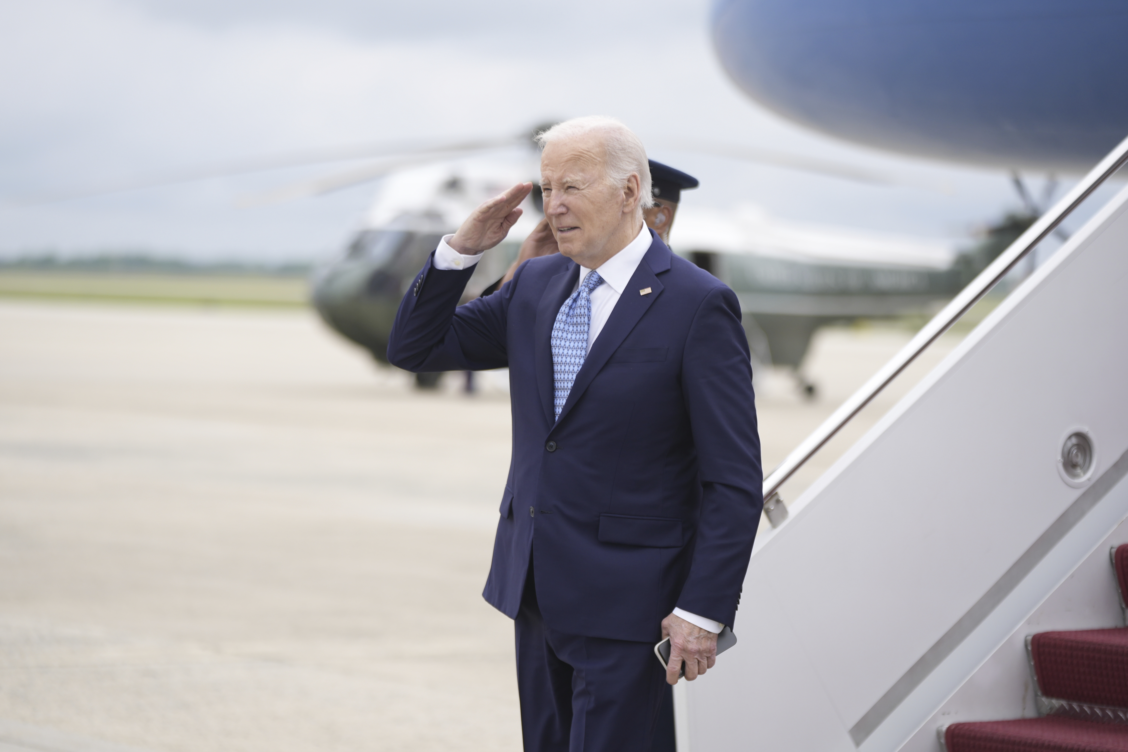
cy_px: 376
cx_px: 564
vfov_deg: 11.2
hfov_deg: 16.8
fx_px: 3822
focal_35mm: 122
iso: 320
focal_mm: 122
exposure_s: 1/2500
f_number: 2.8
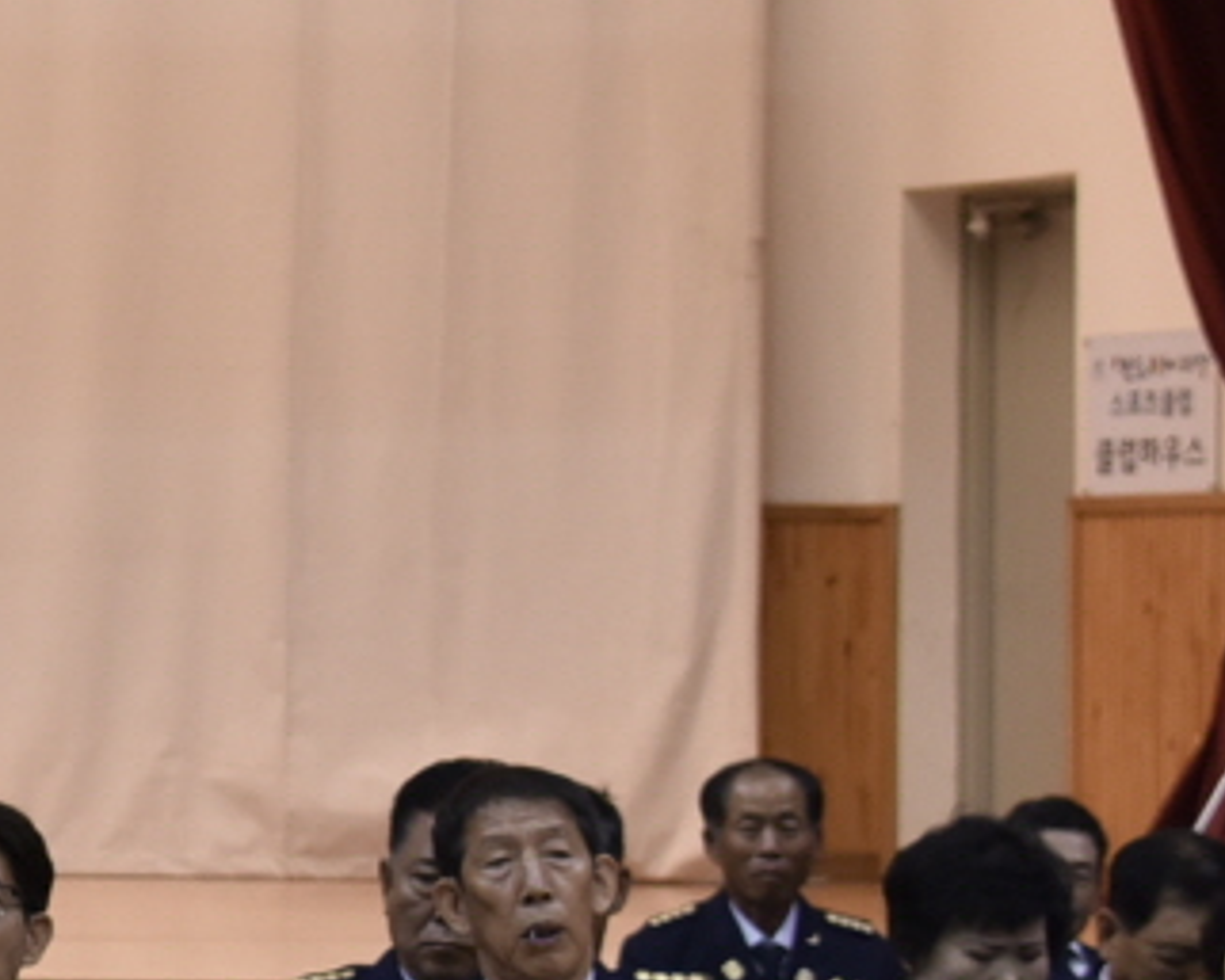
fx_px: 6673
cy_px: 521
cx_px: -1103
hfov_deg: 9.8
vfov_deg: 8.4
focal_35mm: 184
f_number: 4.5
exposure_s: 1/125
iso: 800
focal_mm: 35
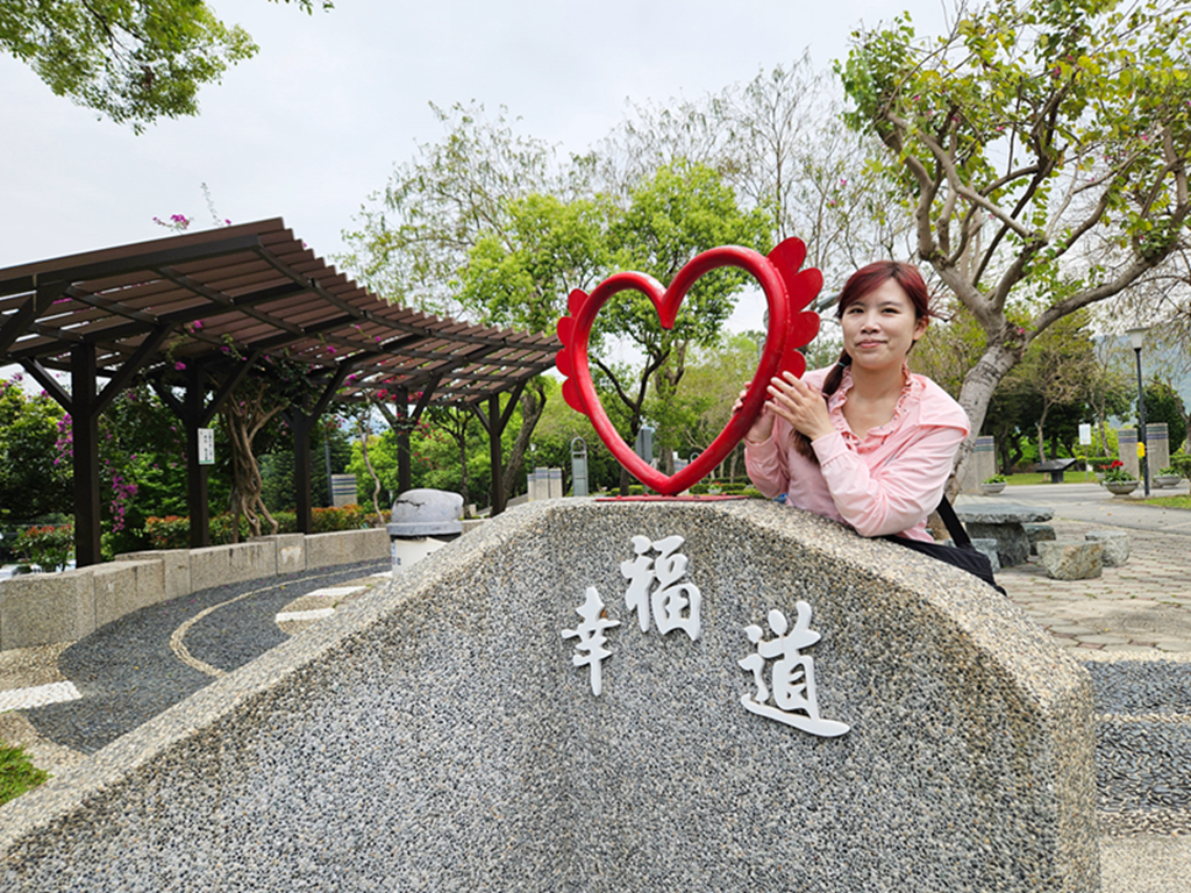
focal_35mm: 23
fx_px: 791
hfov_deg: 73.9
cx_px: 596
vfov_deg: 58.9
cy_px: 446
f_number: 1.8
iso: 25
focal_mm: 5.4
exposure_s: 1/569
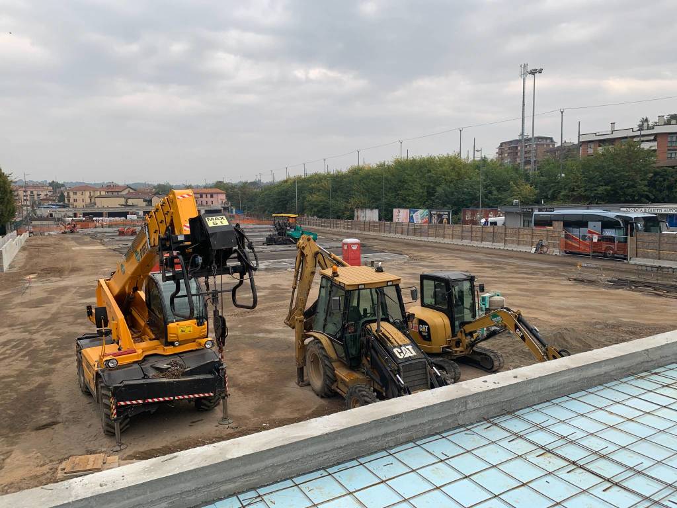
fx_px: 508
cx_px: 338
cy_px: 254
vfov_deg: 53.1
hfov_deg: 67.3
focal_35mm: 26
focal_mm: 4.25
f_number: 1.8
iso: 25
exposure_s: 1/289
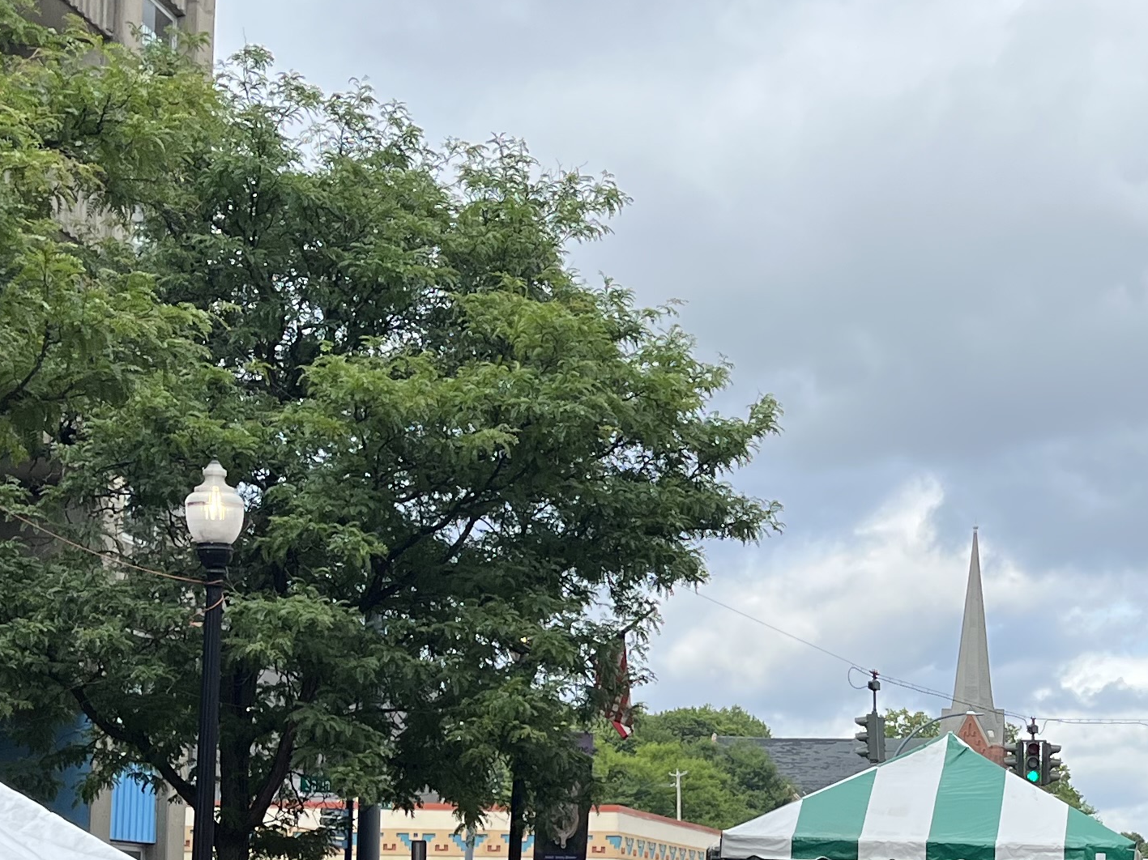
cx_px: 887
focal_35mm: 74
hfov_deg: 25.9
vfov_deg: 19.6
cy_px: 735
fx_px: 2454
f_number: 1.6
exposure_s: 1/1238
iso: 50
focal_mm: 5.1
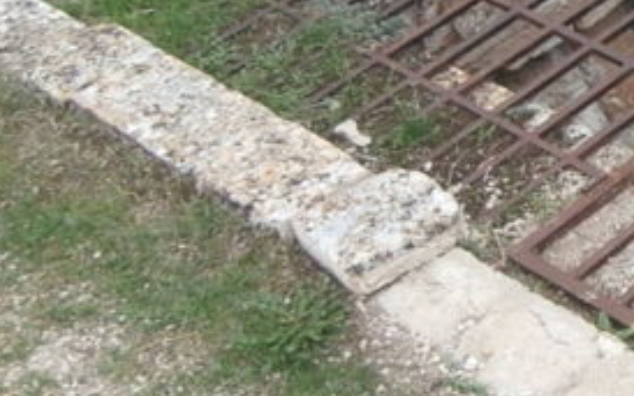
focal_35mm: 95
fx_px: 1641
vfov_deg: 13.6
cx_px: 1023
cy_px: 32
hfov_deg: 18.6
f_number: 3
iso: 100
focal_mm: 4.2
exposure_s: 1/125
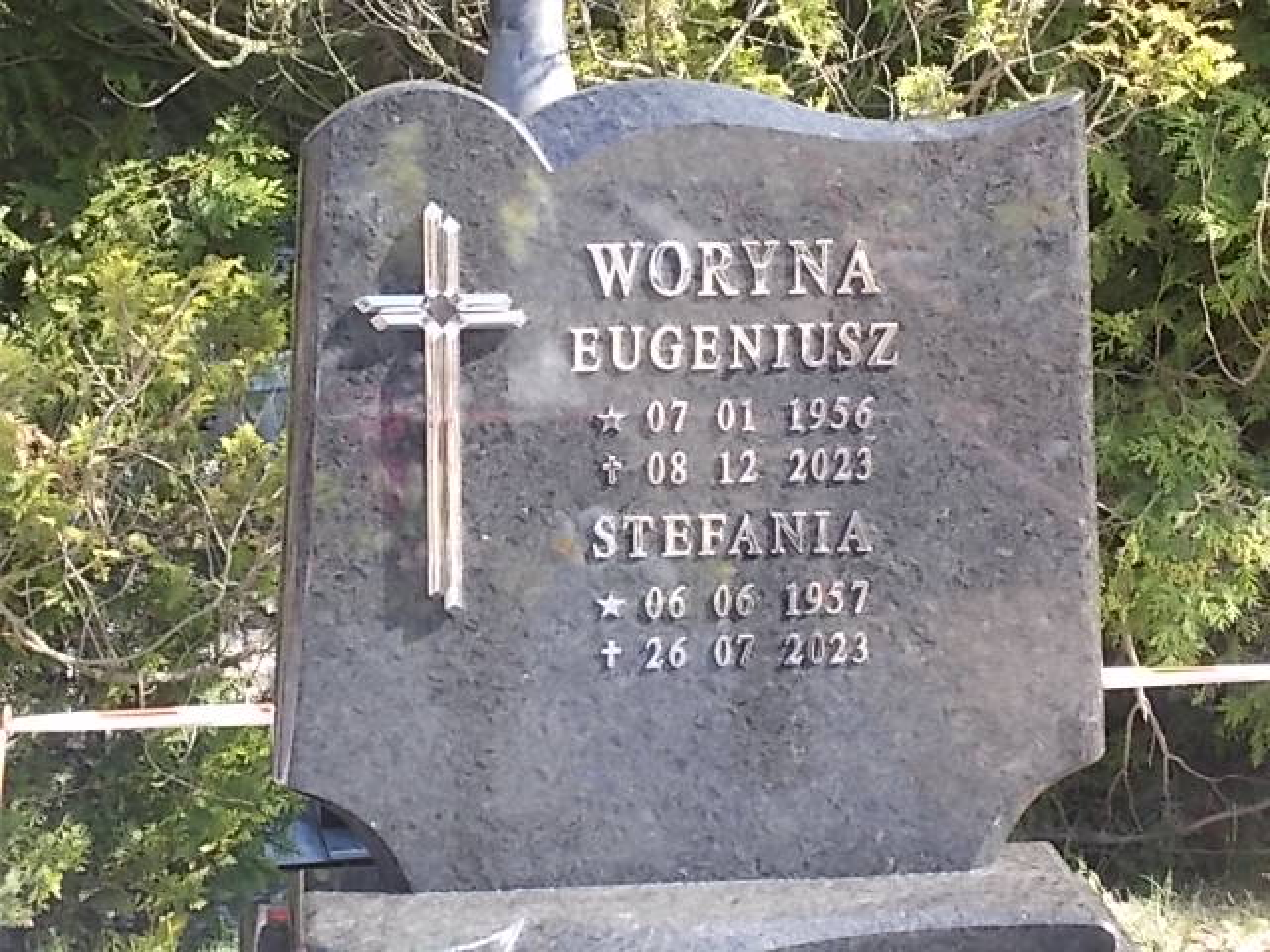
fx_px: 3155
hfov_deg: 22.8
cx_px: 635
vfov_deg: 17.2
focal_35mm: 86
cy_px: 476
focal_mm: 15.4
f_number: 6.3
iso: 125
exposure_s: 1/60
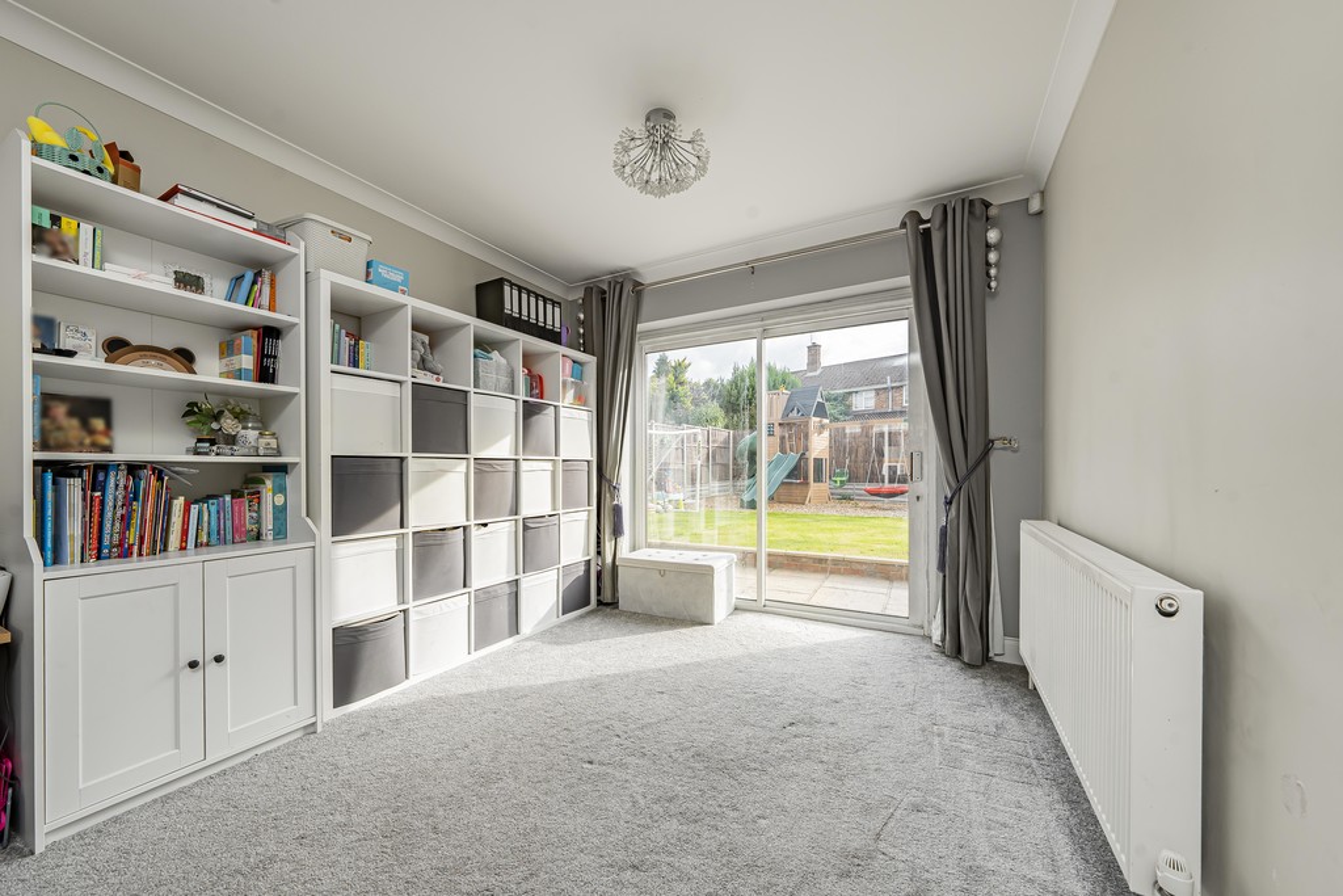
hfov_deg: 112.6
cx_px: 672
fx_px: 448
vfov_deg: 90.0
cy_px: 448
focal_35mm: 12
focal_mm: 12
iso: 320
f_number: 9
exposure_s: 1/80
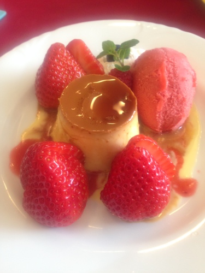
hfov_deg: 42.9
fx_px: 261
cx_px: 102
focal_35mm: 33
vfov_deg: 55.4
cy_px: 136
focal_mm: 4.12
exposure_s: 1/20
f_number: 2.4
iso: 100
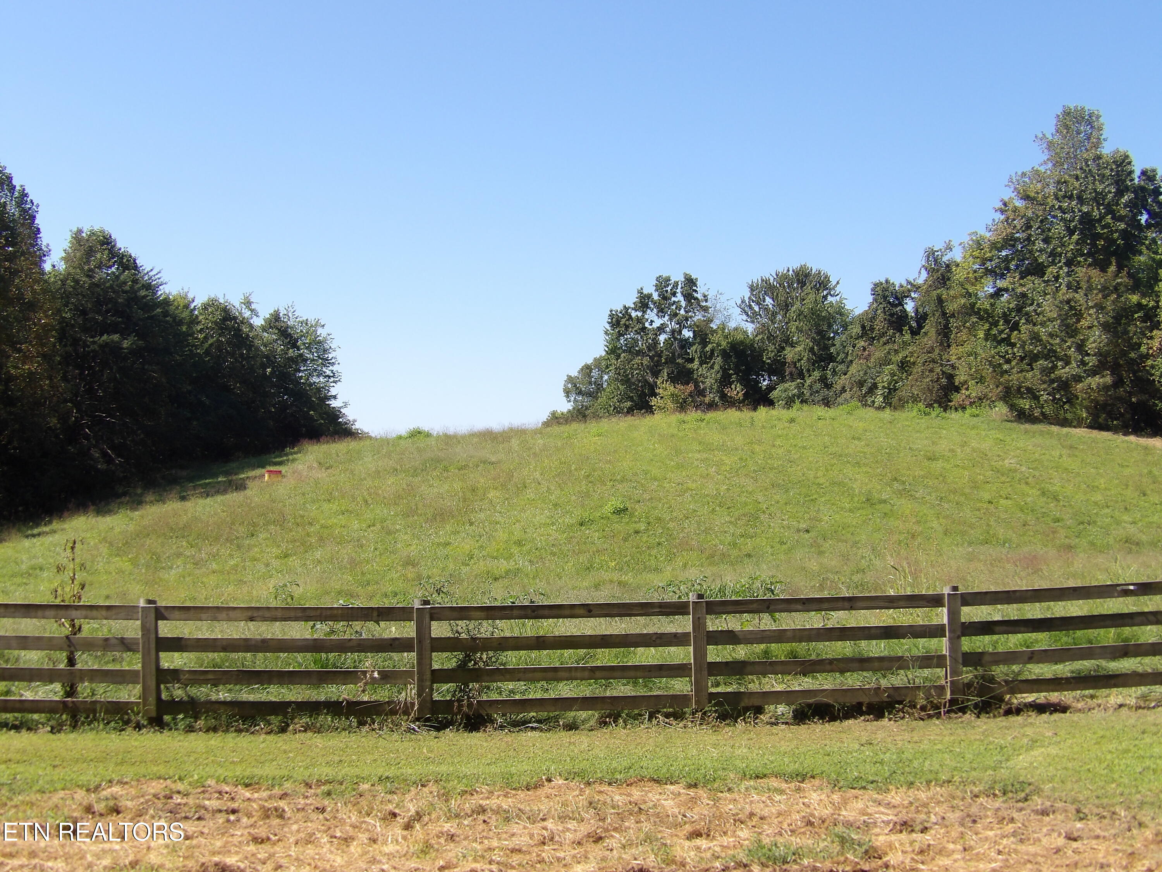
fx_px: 1544
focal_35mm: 46
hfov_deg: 41.2
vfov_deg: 31.5
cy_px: 436
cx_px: 581
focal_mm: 8.2
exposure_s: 1/500
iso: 100
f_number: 3.8
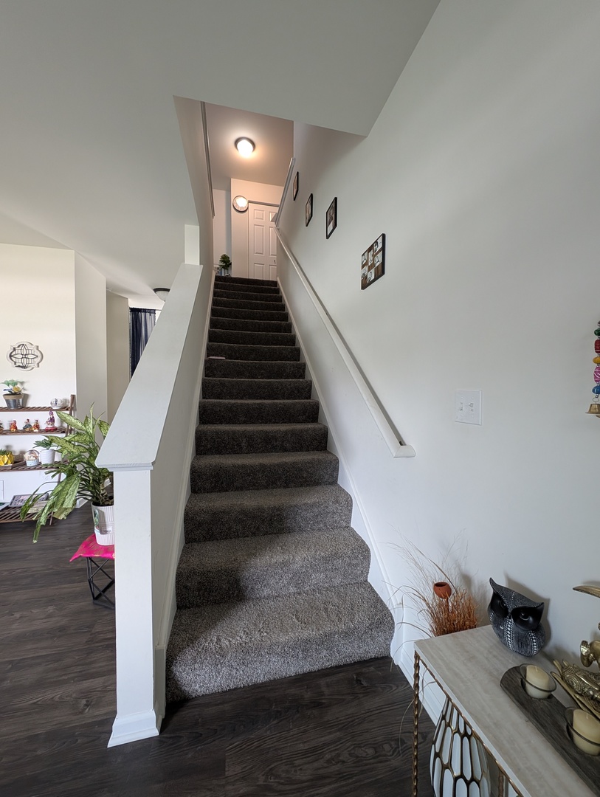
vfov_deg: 110.5
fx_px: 277
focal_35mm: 12
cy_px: 398
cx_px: 300
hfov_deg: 94.6
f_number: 1.95
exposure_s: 1/54
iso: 282
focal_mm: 2.23
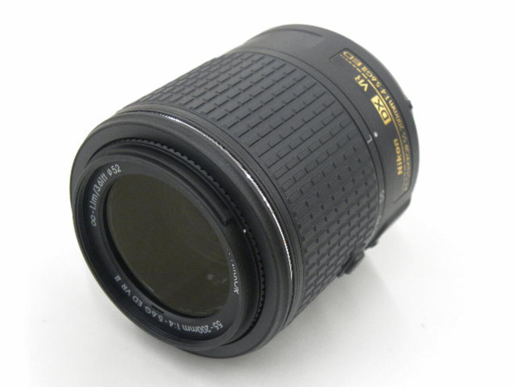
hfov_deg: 33.2
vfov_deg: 25.2
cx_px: 258
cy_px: 194
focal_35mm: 58
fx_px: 865
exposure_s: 1/61.7
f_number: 3.5
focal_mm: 10.3
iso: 210
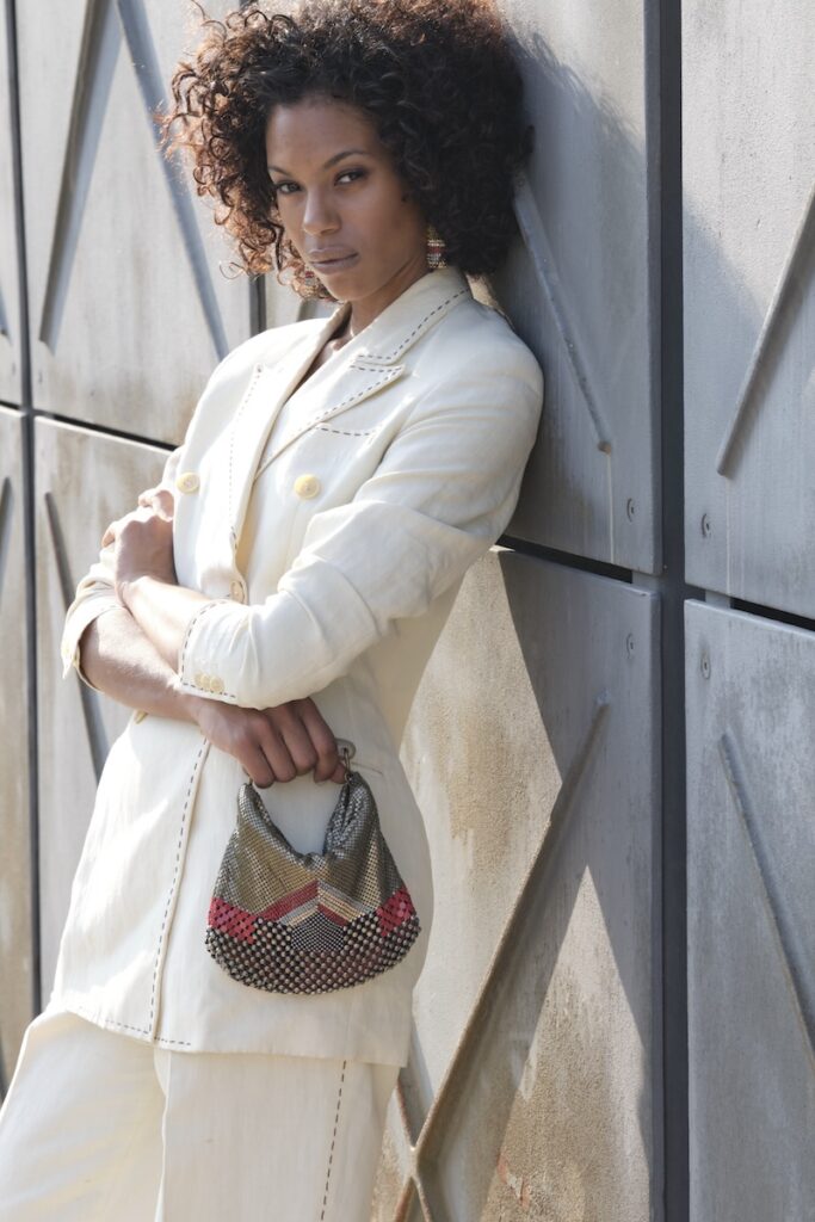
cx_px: 408
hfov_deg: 11.4
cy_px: 611
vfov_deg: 17.1
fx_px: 4073
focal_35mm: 120
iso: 320
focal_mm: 80
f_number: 9
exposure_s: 1/125
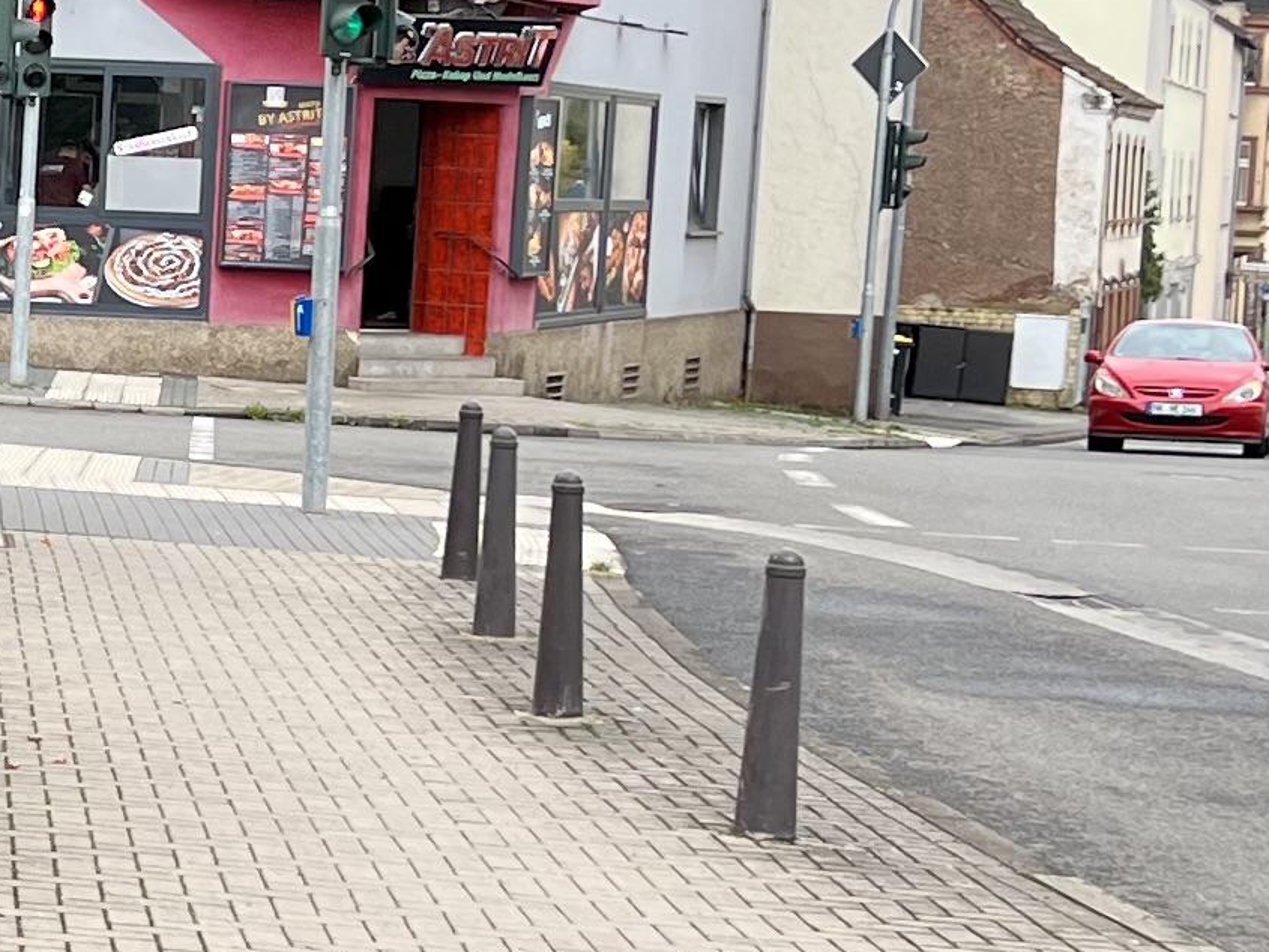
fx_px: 4546
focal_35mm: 124
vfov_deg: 12.0
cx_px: -189
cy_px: 542
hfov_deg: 15.4
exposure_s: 1/611
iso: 50
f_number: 1.5
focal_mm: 5.7
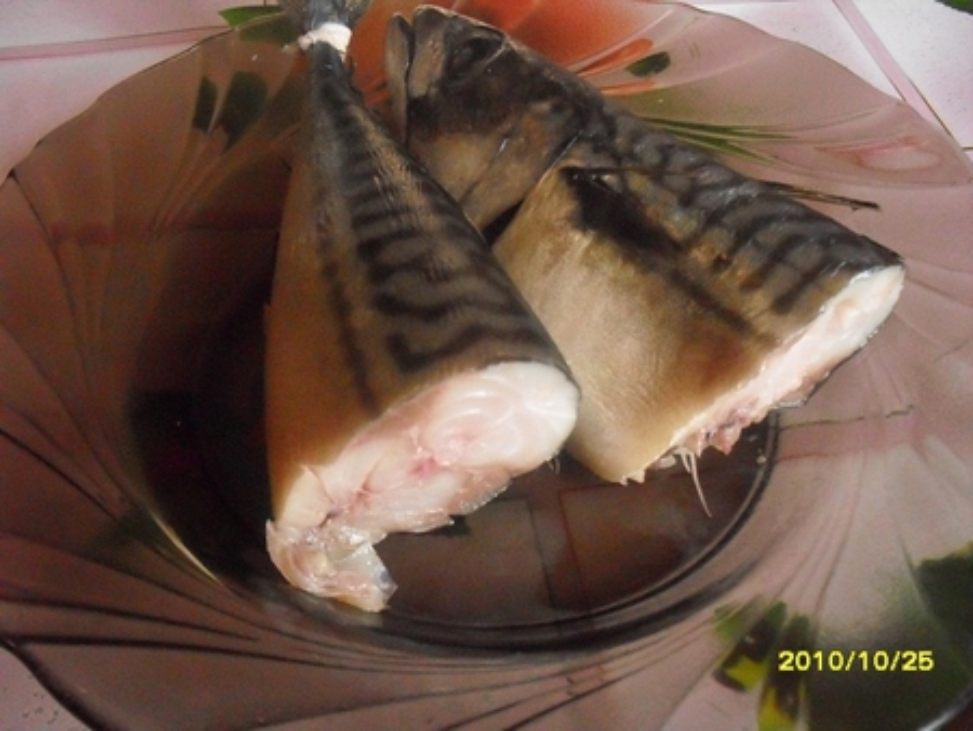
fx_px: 1069
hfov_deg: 49.0
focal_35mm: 38
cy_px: 366
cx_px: 486
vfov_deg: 37.8
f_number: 2.8
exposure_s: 1/350
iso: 800
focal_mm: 6.3
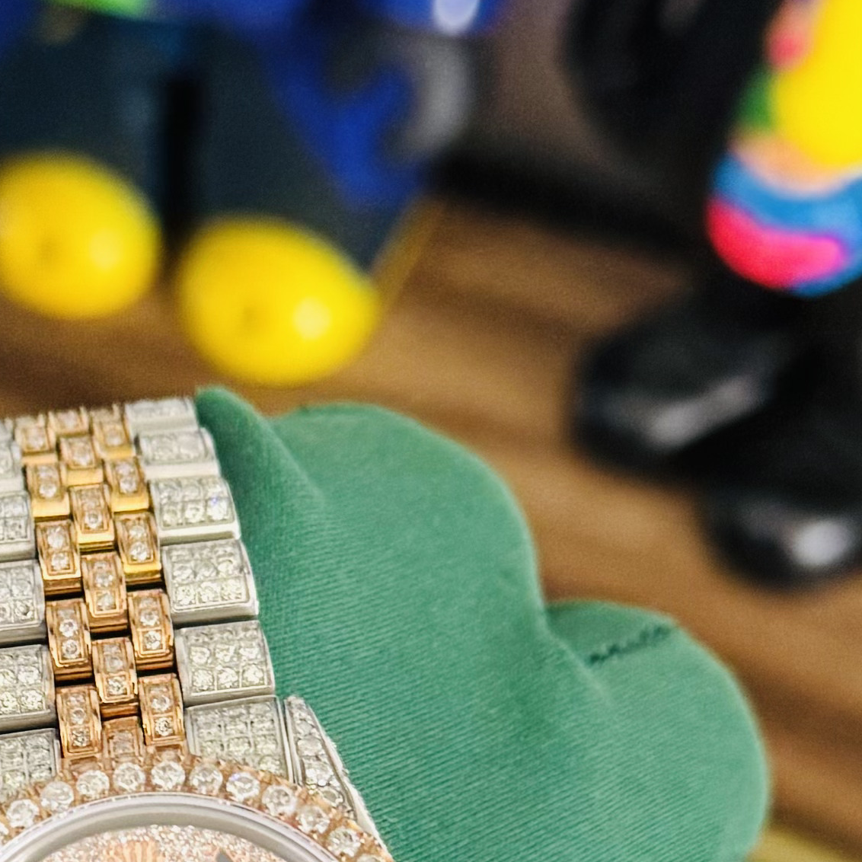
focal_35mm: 107
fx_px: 3015
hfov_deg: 15.9
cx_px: -13
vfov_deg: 15.9
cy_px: 898
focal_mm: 6.76
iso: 320
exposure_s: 1/60
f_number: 1.78
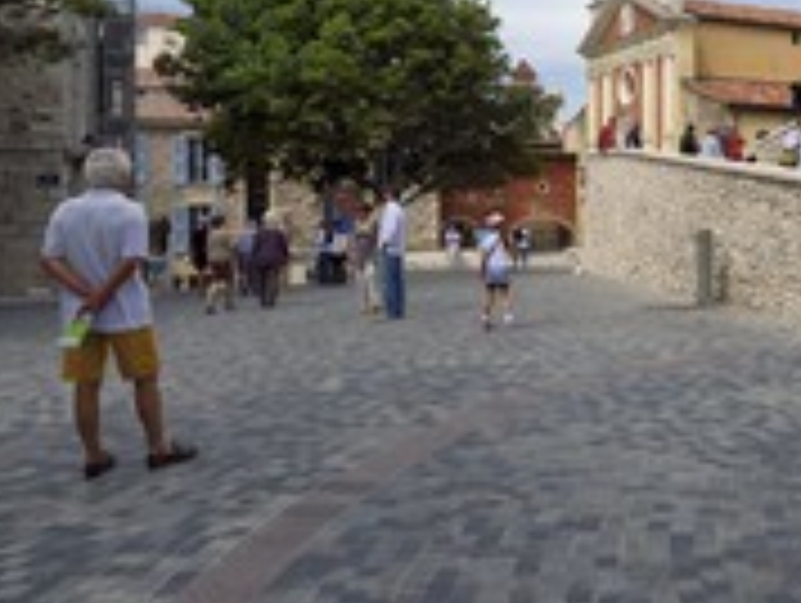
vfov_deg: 40.8
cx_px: 693
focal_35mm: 34
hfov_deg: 49.1
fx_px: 788
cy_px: 158
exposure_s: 1/250
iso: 400
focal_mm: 15
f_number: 18
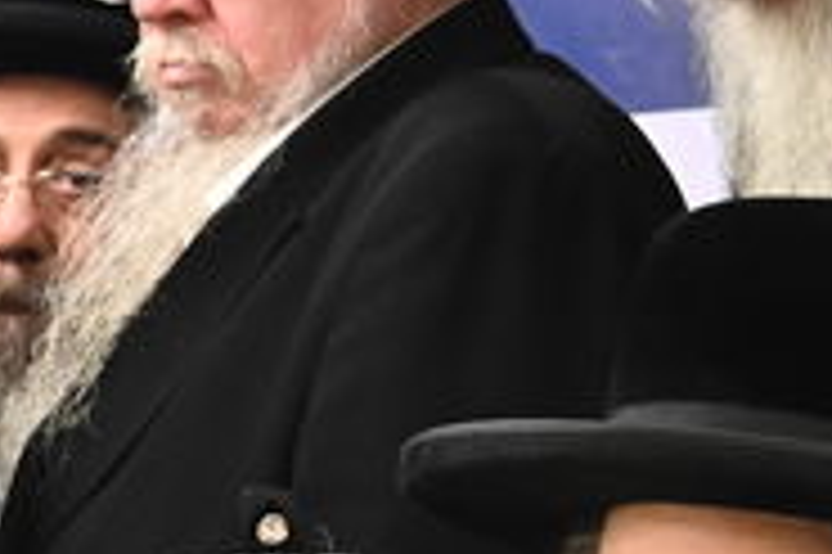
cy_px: 973
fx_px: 10852
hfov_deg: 4.3
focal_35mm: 470
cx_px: -985
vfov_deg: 2.9
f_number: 6.3
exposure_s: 1/125
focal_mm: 62
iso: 2500
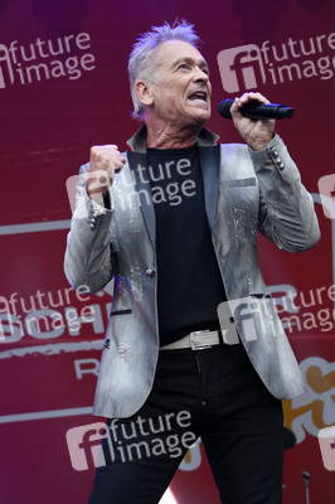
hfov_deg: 20.0
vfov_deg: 29.7
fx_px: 951
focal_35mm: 68
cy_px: 252
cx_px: 168
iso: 500
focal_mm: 68
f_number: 5.6
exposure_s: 1/200
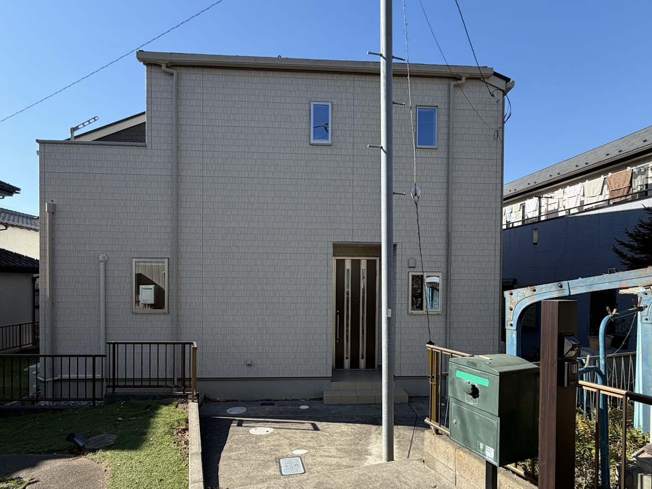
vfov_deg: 85.7
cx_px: 326
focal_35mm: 14
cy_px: 244
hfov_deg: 102.1
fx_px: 264
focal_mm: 2.22
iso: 40
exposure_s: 1/770
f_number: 2.2
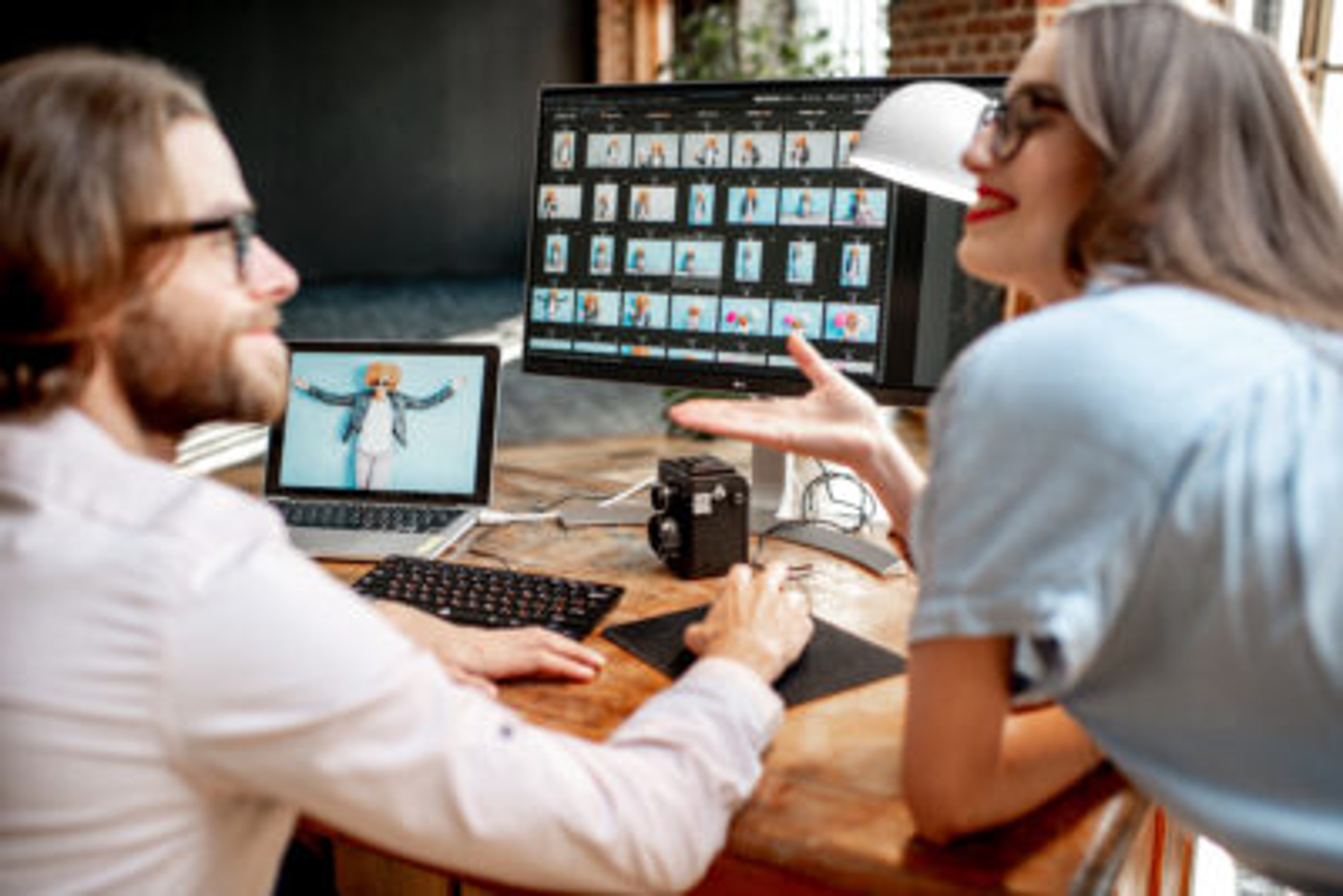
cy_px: 448
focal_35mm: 35
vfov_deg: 37.9
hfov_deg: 54.4
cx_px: 672
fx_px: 1306
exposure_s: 1/160
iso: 250
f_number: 2.2
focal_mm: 35
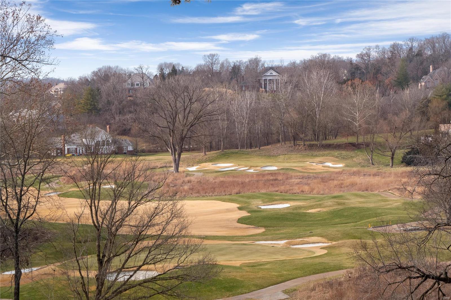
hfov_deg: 17.1
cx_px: 226
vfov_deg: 11.4
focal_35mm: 120
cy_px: 150
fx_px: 1503
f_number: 6.3
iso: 400
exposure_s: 1/640
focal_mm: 60
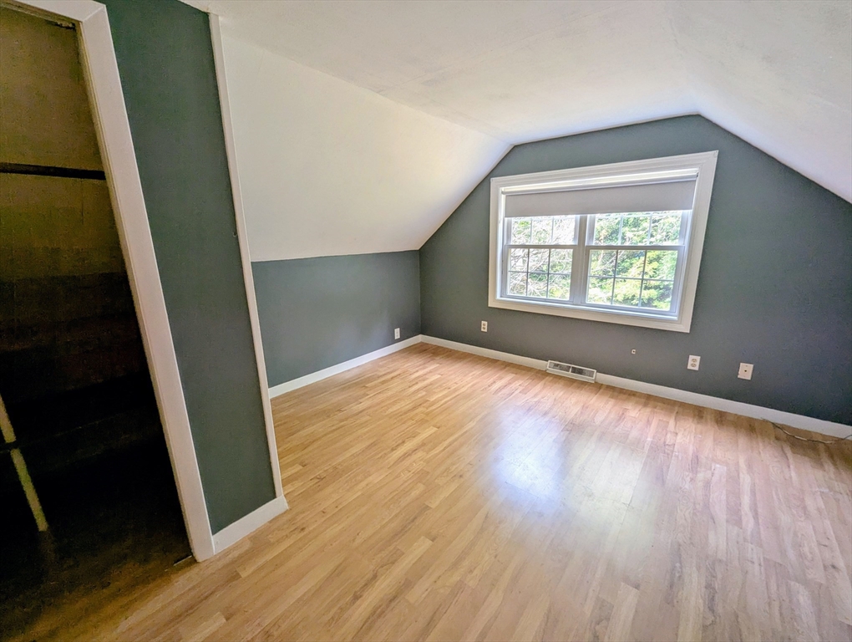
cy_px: 321
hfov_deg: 106.1
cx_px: 426
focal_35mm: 13
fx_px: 320
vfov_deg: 90.1
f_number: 2.2
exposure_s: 1/26.9
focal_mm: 1.95
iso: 42
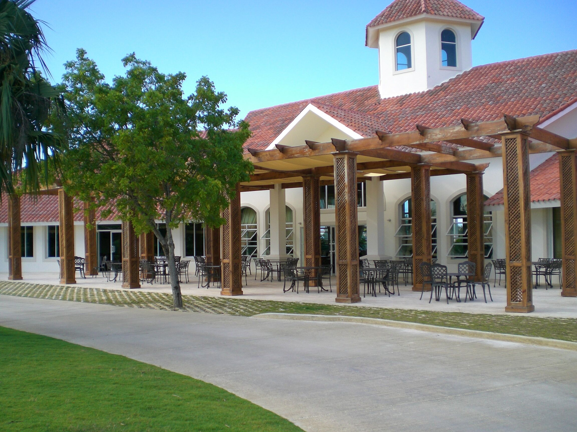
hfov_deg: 49.0
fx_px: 633
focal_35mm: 38
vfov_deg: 37.7
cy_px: 216
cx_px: 288
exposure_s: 1/250
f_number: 3.1
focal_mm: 6.3
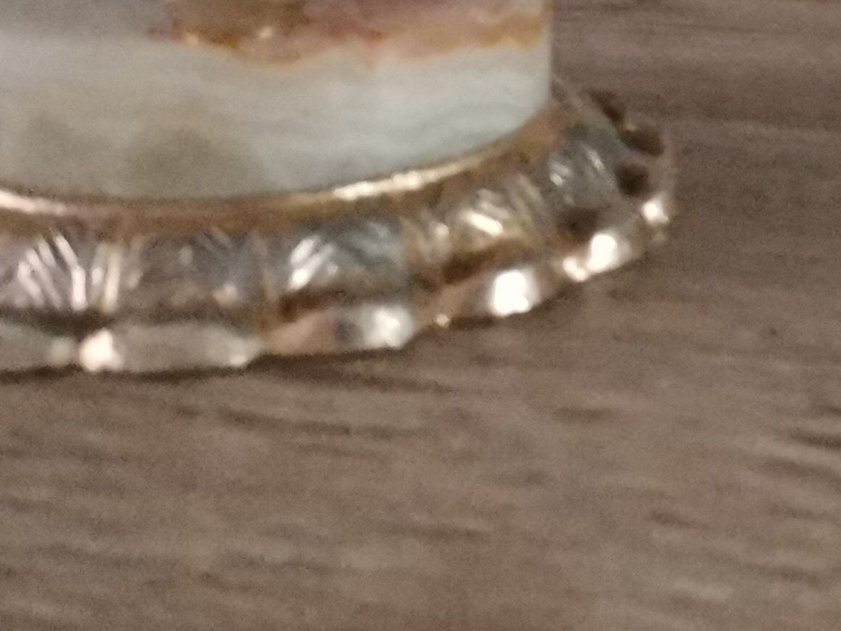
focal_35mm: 90
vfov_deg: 15.8
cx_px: 1064
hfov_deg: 20.1
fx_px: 2187
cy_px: -135
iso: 2500
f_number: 1.8
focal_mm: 4.75
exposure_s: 1/16.7
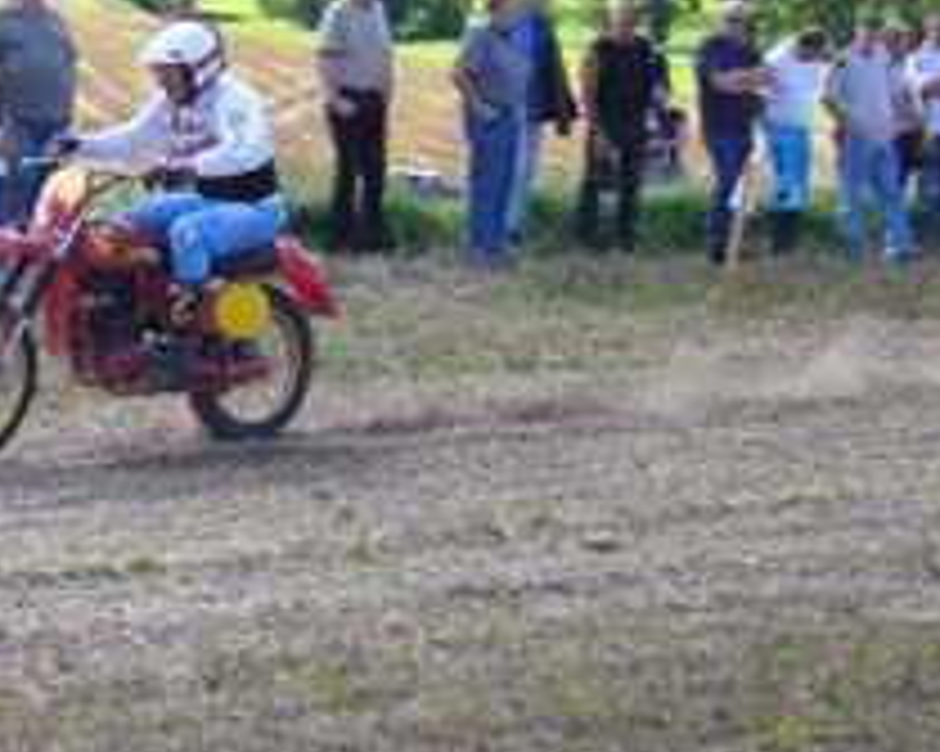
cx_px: 94
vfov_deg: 13.7
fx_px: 3114
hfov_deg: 16.9
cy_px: 239
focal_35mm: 112
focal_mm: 9.9
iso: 100
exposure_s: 1/320
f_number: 3.6
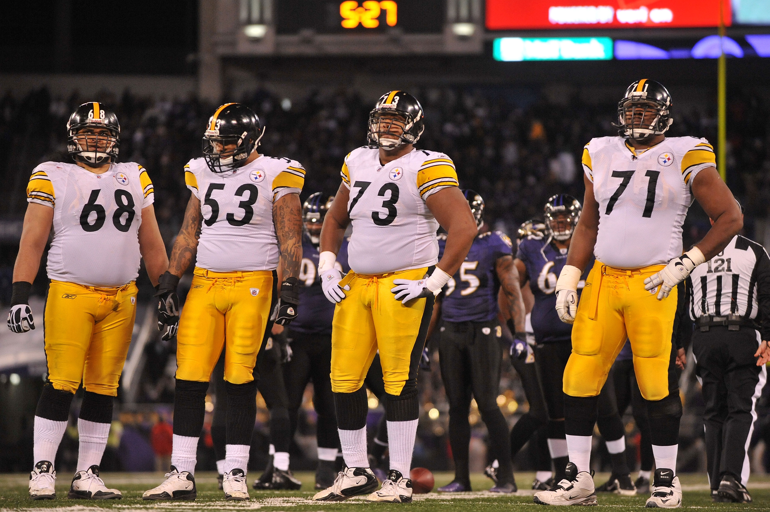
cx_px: 385
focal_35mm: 200
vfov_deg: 6.9
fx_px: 4275
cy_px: 256
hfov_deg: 10.3
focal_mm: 200
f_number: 4
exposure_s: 1/1250
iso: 3200
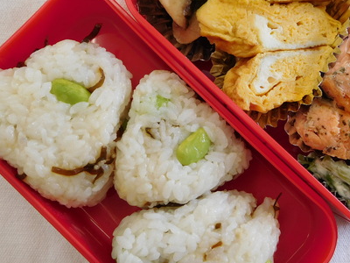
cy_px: 115
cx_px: 224
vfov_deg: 35.9
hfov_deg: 46.3
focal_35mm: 40
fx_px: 404
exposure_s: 1/80
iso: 125
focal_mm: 4.5
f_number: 3.4
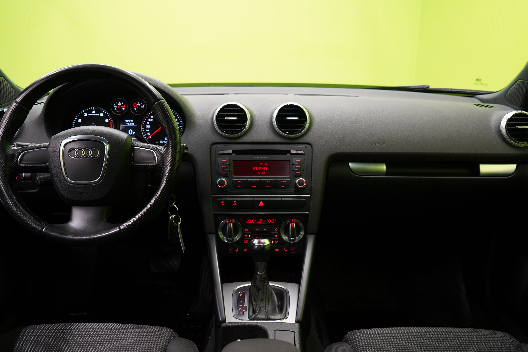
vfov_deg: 42.3
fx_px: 455
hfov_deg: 60.3
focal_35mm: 31
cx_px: 264
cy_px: 176
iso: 1250
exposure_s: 1/25
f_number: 5.6
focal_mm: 31
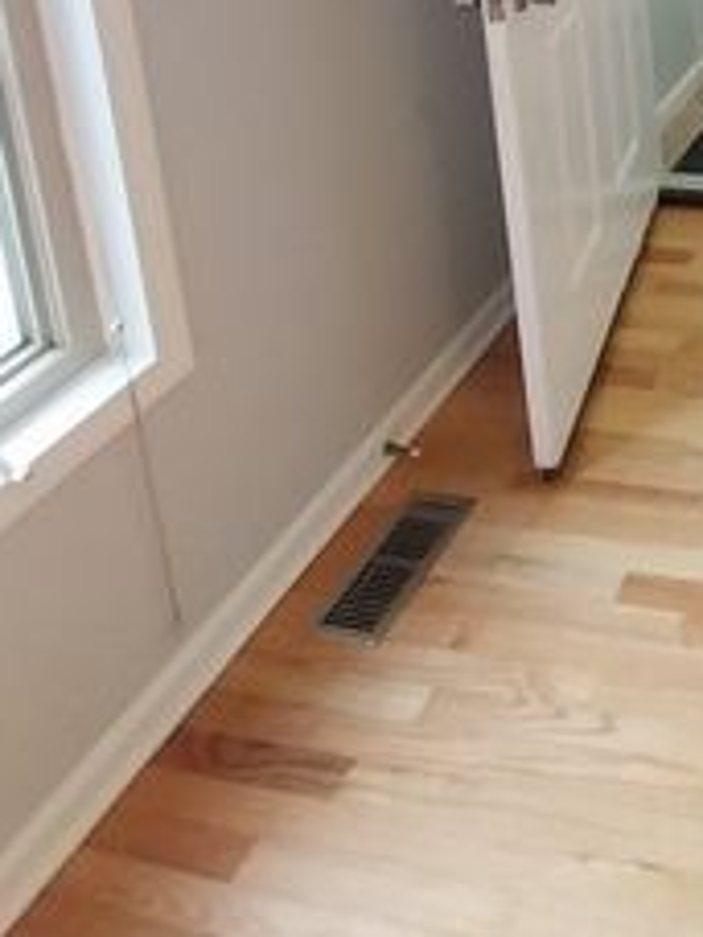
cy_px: -277
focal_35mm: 38
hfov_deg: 29.8
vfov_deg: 34.6
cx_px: 925
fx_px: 1029
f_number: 2.2
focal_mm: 1.13
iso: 202
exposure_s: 1/40.1
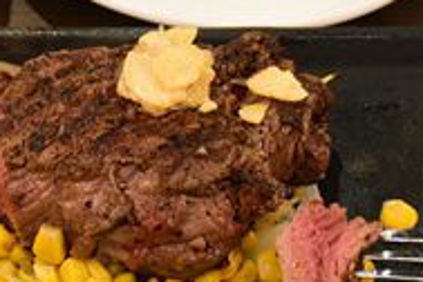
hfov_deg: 17.1
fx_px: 1398
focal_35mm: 119
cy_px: 25
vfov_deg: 11.4
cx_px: 119
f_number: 5.6
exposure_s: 1/50
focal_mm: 30
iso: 5600
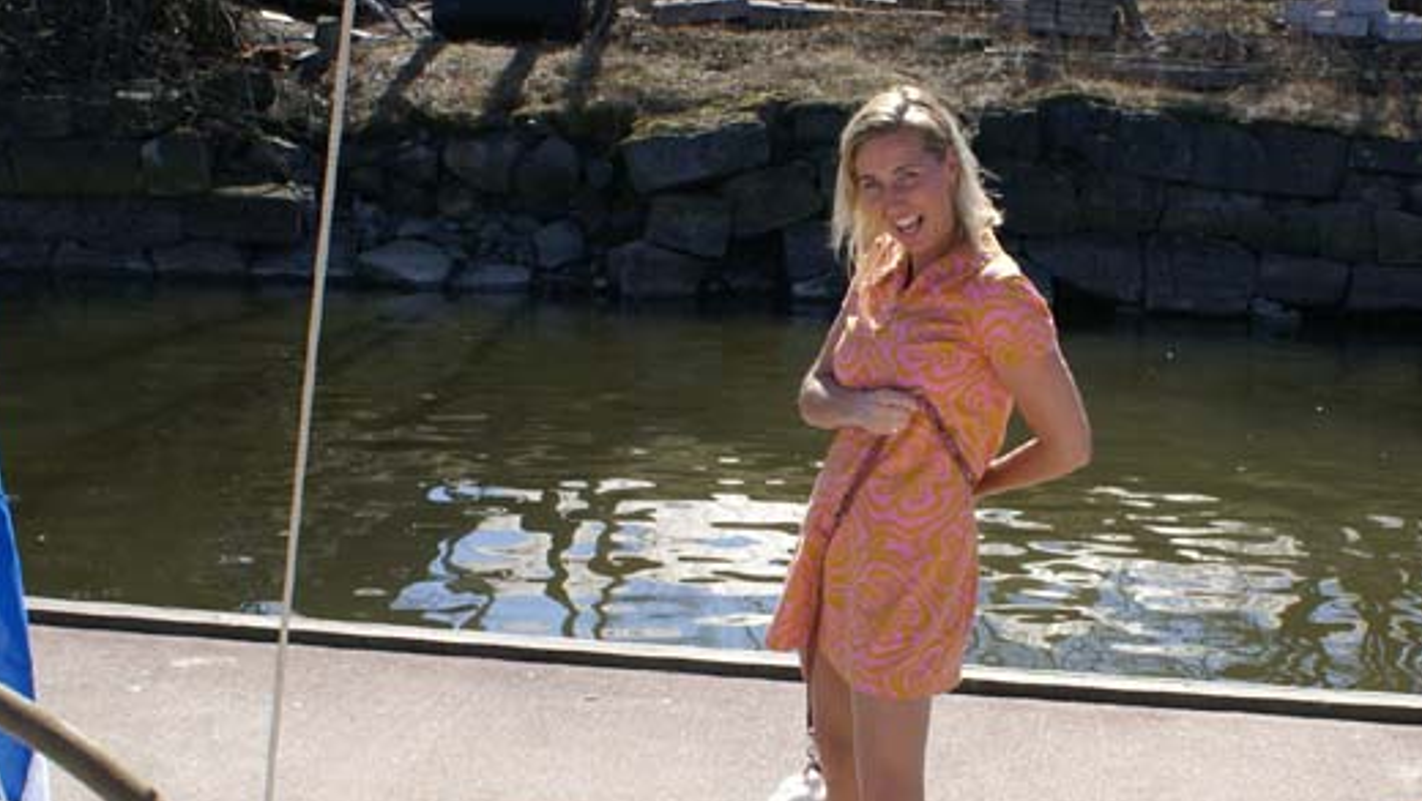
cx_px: 897
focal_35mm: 58
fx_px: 2188
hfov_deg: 35.8
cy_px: 589
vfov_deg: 20.6
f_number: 10
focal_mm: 24
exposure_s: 1/100
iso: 100
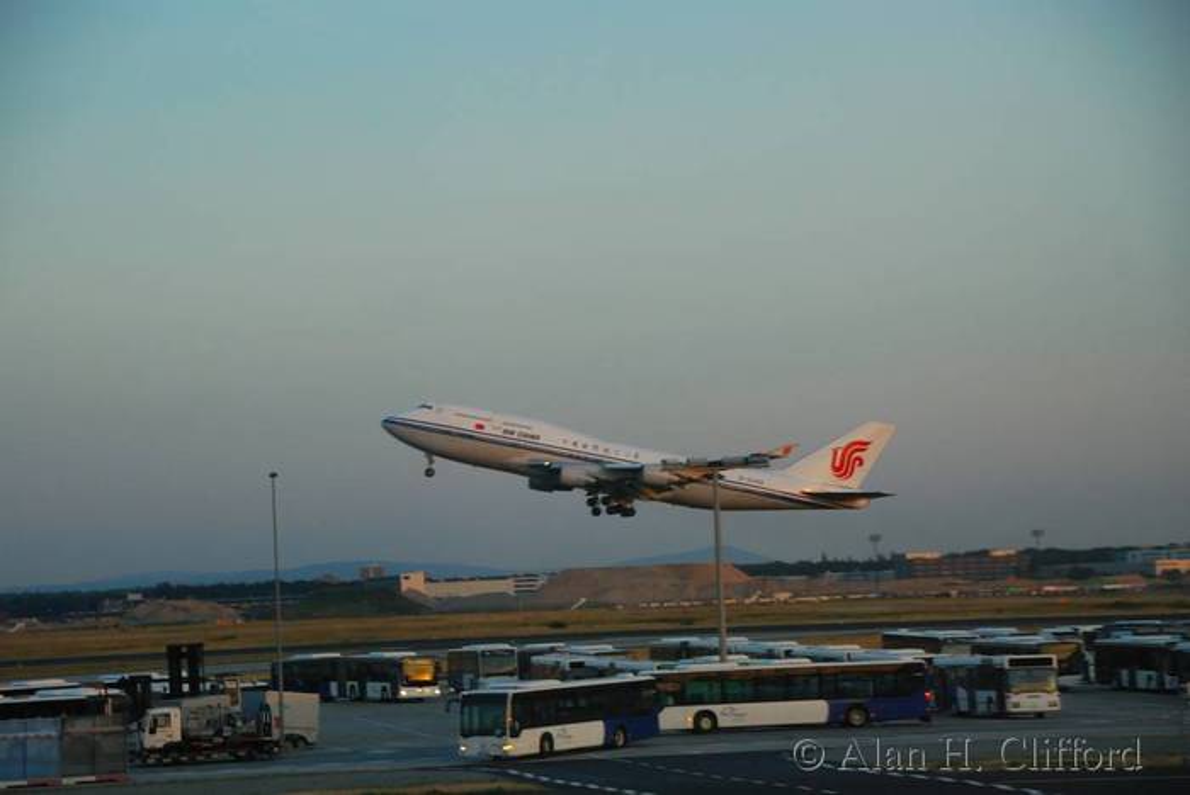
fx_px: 3722
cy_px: 398
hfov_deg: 18.2
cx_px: 595
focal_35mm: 112
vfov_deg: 12.2
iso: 720
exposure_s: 1/125
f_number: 5.3
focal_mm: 75
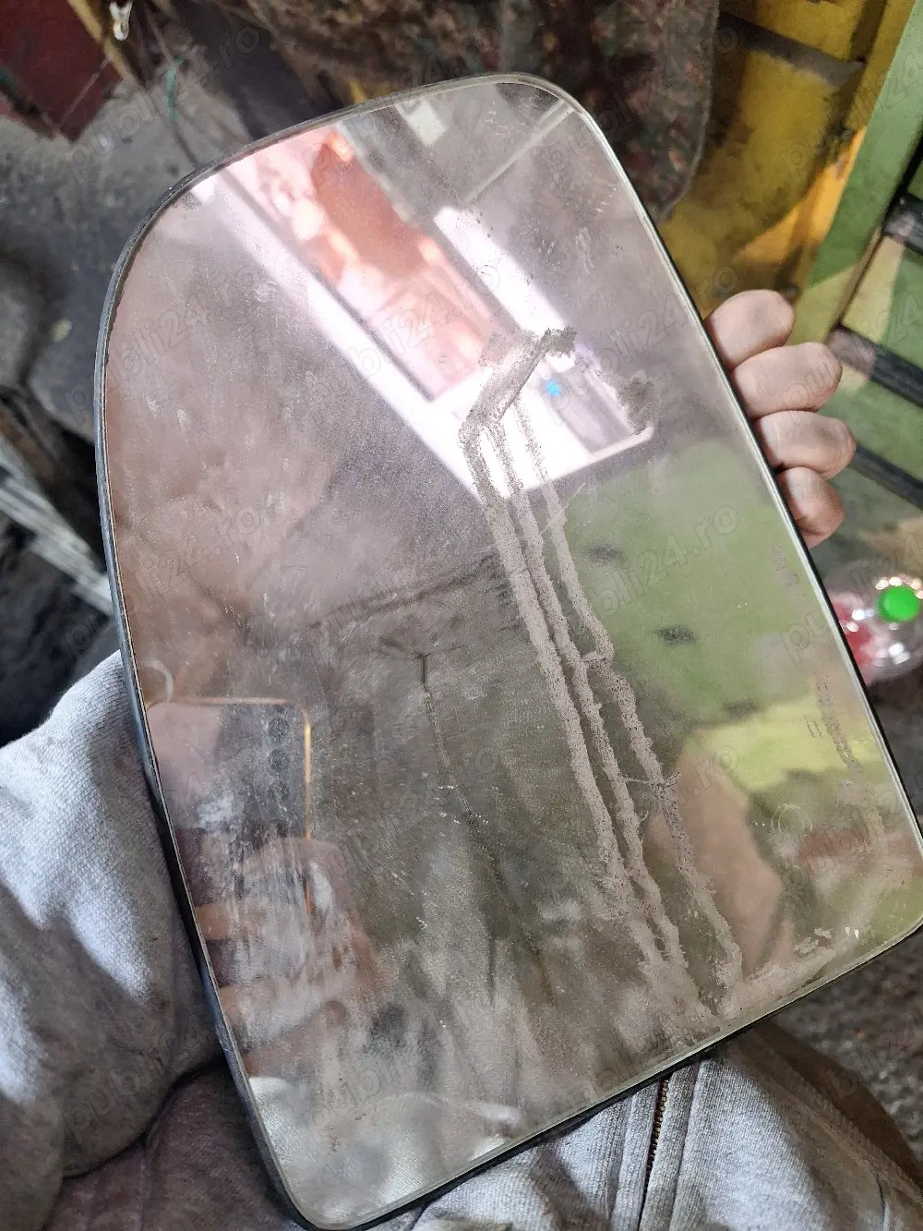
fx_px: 818
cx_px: 462
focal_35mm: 23
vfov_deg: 73.9
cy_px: 616
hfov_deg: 58.9
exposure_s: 1/33
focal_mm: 5.54
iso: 200
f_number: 1.8
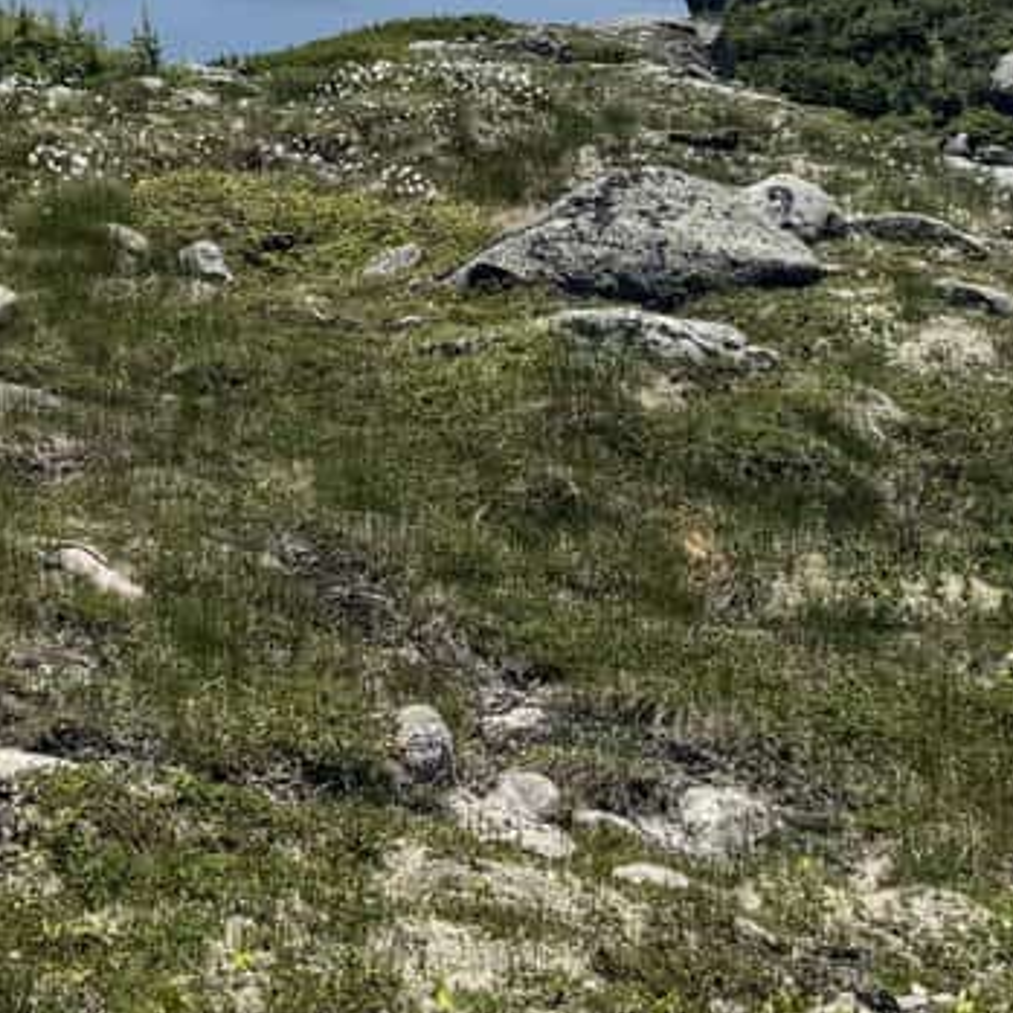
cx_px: -78
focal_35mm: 73
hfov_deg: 22.4
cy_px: -93
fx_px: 2417
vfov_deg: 22.4
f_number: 1.78
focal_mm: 6.76
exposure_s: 1/9009
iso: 80
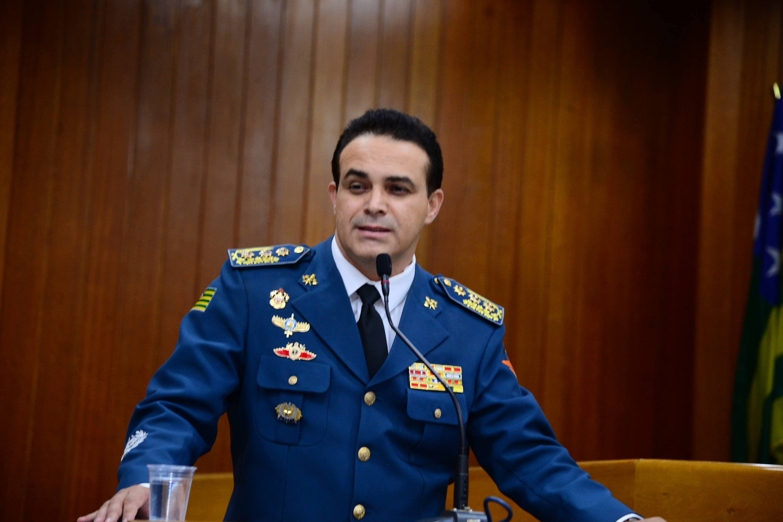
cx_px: 392
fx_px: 2285
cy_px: 261
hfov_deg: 19.4
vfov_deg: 13.1
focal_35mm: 105
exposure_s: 1/60
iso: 1600
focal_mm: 105
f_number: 4
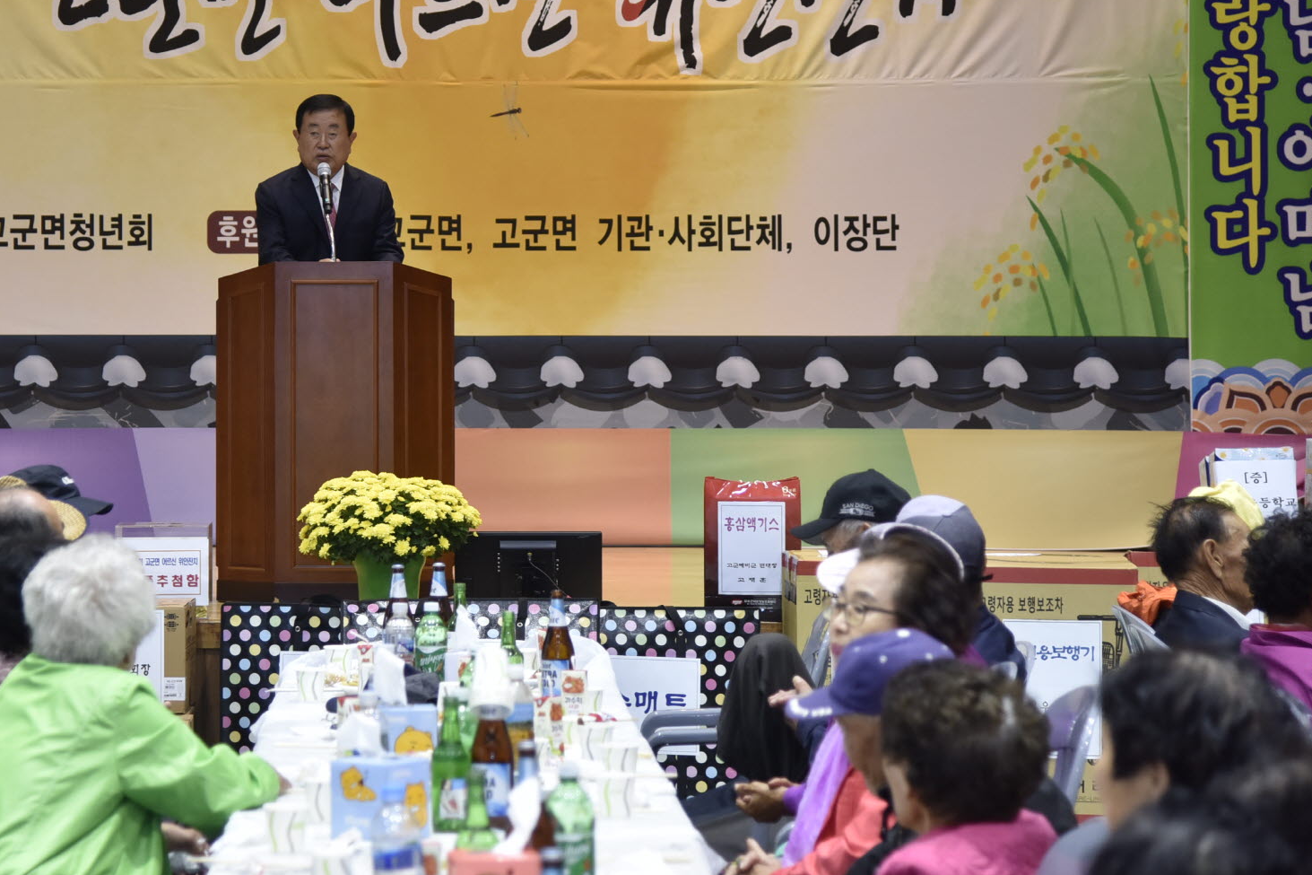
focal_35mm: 128
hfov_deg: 16.0
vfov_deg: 10.7
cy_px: 203
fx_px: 4664
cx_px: 371
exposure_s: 1/100
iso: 1000
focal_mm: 78
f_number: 4
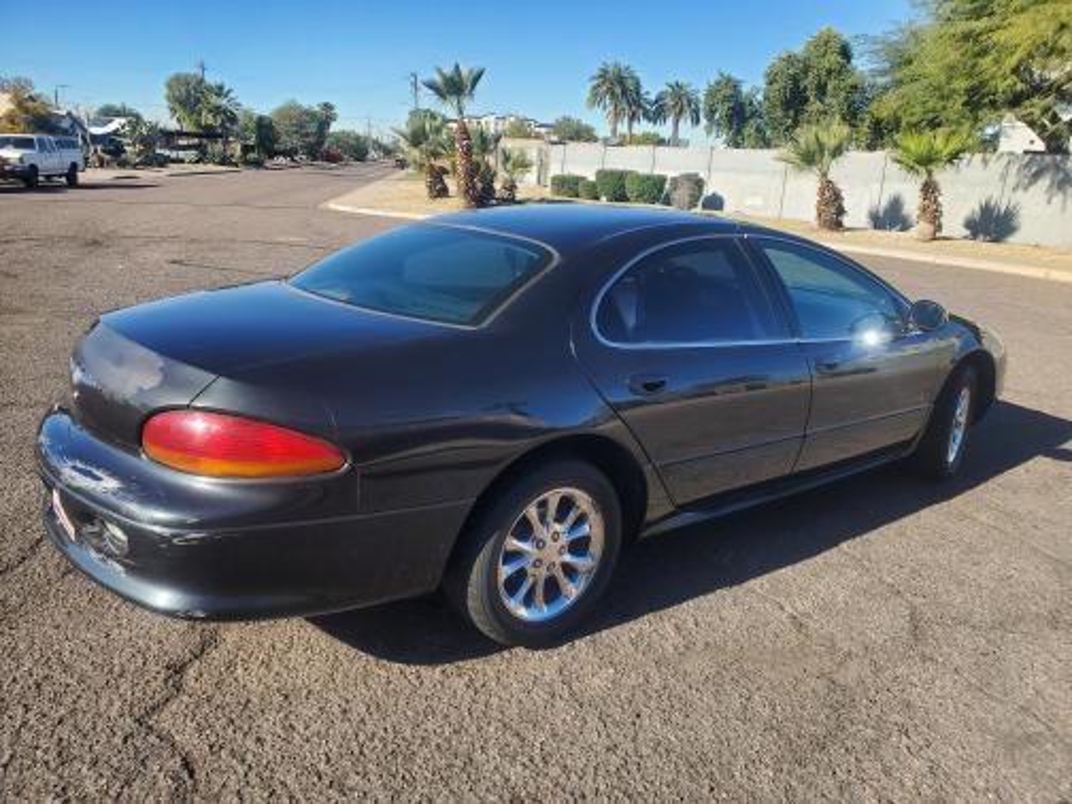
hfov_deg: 67.3
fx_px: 805
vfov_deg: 53.1
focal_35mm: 26
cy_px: 402
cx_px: 536
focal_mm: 4.3
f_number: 2.4
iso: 50
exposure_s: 1/868
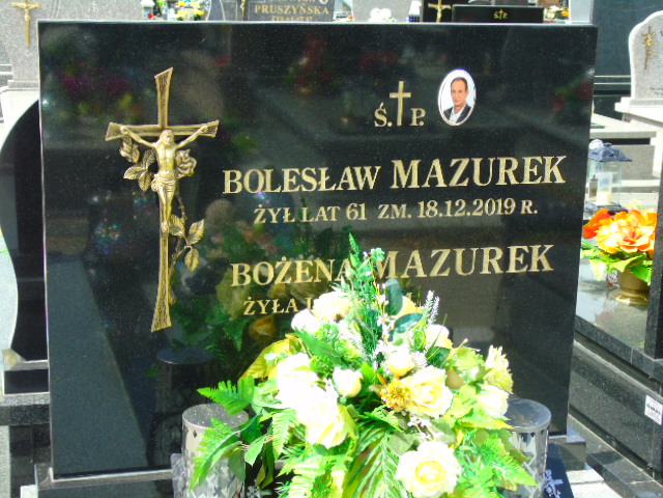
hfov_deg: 31.2
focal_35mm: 62
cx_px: 332
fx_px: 1187
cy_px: 249
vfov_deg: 23.7
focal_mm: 11
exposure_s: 1/250
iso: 80
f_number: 4.5
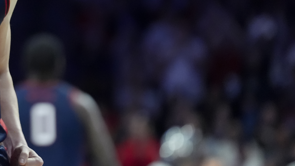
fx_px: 3411
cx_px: 0
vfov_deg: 2.8
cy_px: 0
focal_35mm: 436
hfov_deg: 4.9
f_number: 2.8
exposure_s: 1/1600
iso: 4000
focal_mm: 200
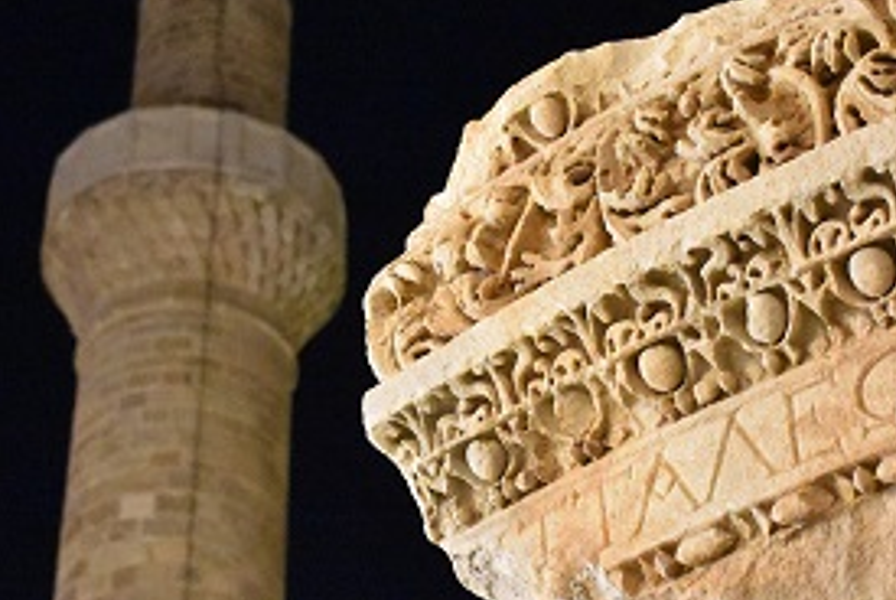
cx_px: 446
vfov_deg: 16.1
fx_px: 2118
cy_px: 362
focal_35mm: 85
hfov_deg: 23.9
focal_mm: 26
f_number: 3.8
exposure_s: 1/40
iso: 12800
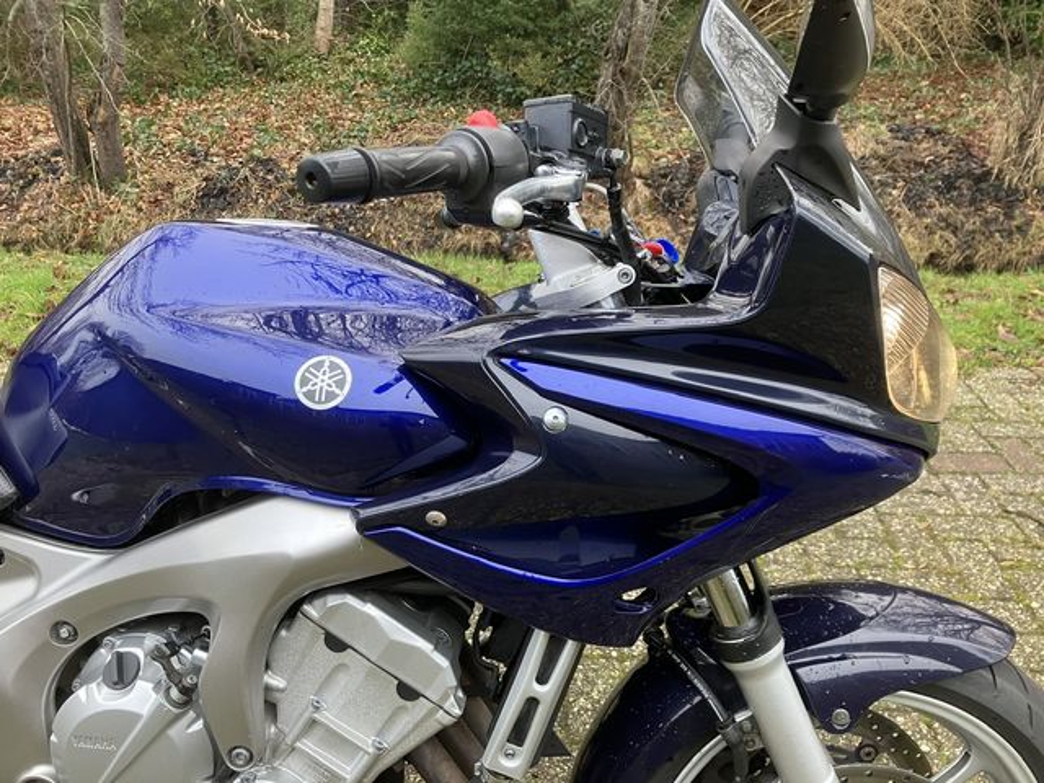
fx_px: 844
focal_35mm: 28
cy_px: 392
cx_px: 522
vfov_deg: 49.7
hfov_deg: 63.4
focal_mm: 3.99
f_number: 1.8
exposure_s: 1/76
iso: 80
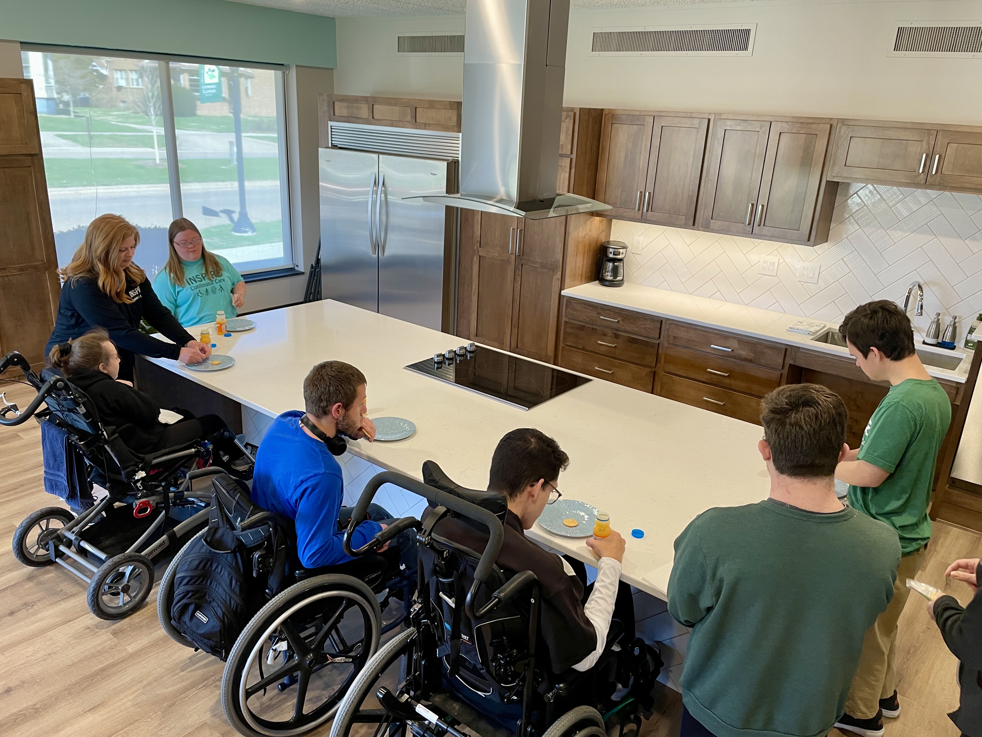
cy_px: 368
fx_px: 738
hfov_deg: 67.3
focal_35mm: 26
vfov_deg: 53.1
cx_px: 491
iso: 80
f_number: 1.6
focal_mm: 4.2
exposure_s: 1/60
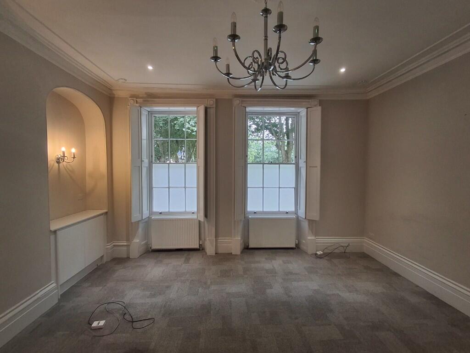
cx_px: 235
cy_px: 176
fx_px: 217
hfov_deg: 94.5
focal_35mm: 16
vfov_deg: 78.1
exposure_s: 1/50
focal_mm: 1.64
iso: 125
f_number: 2.2
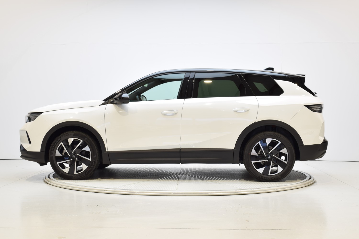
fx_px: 568
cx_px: 180
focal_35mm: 57
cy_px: 120
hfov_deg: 35.1
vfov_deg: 23.8
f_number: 10
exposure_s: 1/3
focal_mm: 38
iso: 100
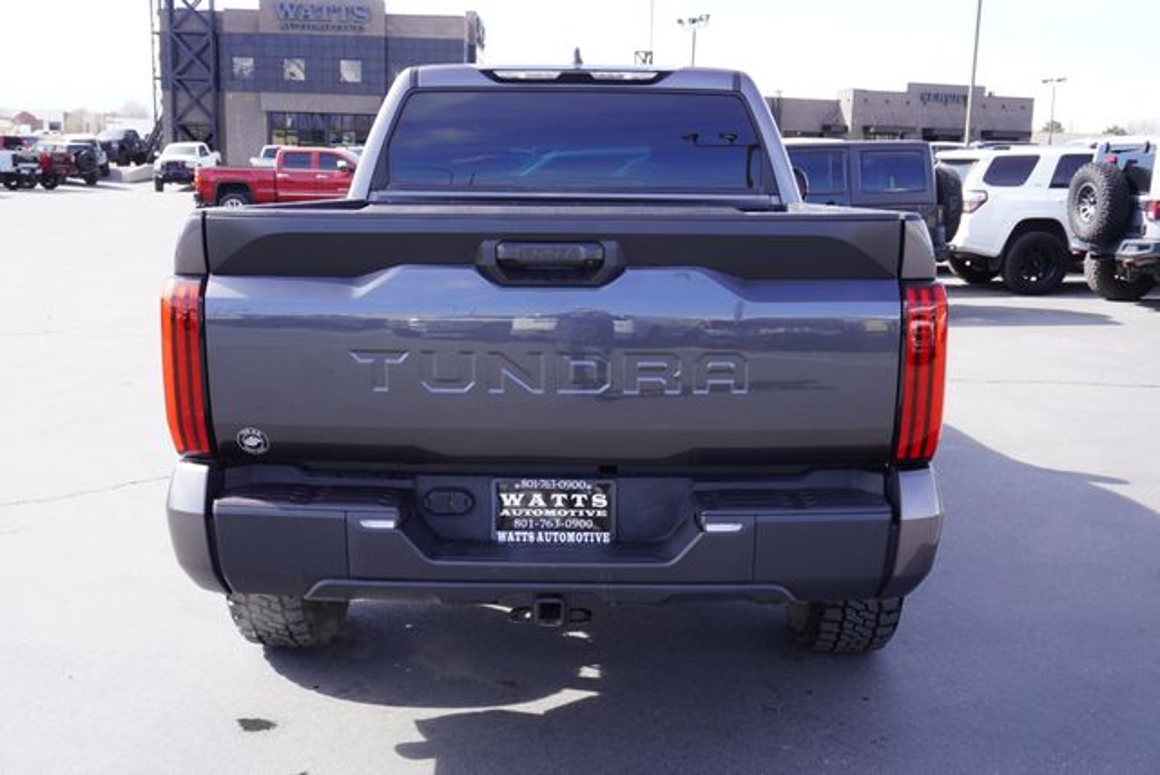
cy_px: 388
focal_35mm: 36
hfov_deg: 53.1
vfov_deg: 36.9
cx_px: 580
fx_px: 1161
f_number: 6.3
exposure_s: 1/80
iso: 100
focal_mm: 24
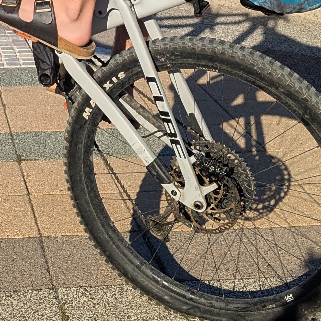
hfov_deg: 19.6
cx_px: 42
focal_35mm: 87
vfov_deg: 18.4
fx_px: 913
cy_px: -113
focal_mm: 4.53
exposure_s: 1/3623
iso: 41
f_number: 1.7
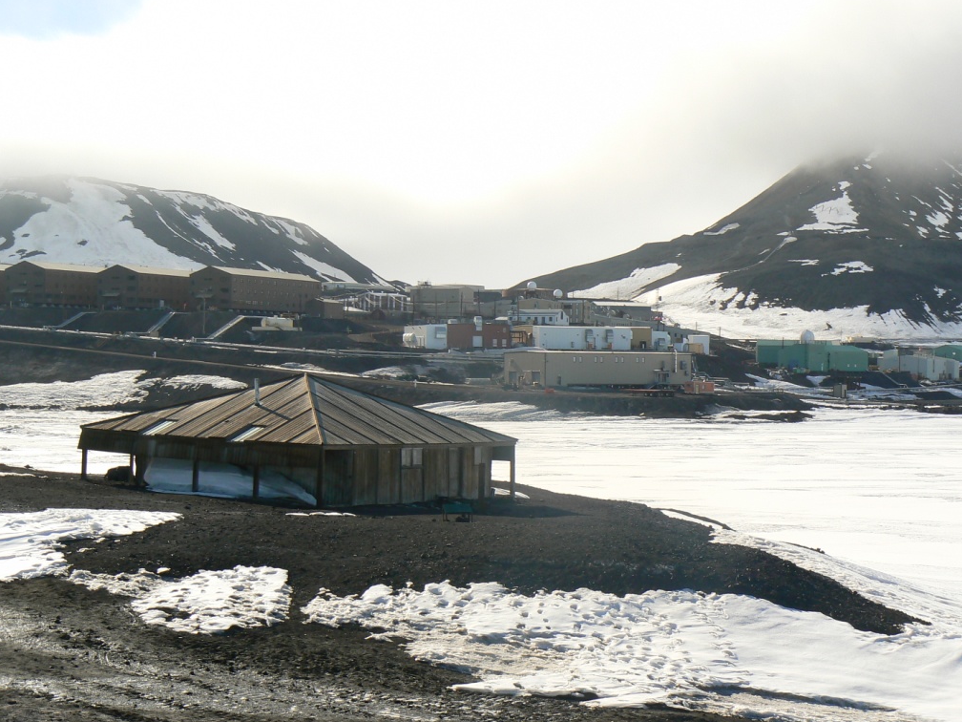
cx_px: 479
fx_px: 1779
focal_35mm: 64
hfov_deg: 30.3
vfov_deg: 22.9
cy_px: 362
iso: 80
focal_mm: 10.5
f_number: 6.3
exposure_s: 1/500
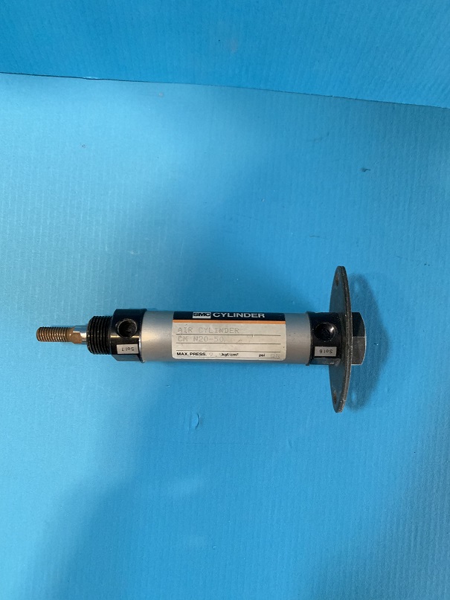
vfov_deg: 67.3
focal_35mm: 26
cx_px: 225
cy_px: 300
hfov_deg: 53.1
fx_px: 451
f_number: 1.8
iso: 400
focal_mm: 4.25
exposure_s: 1/40
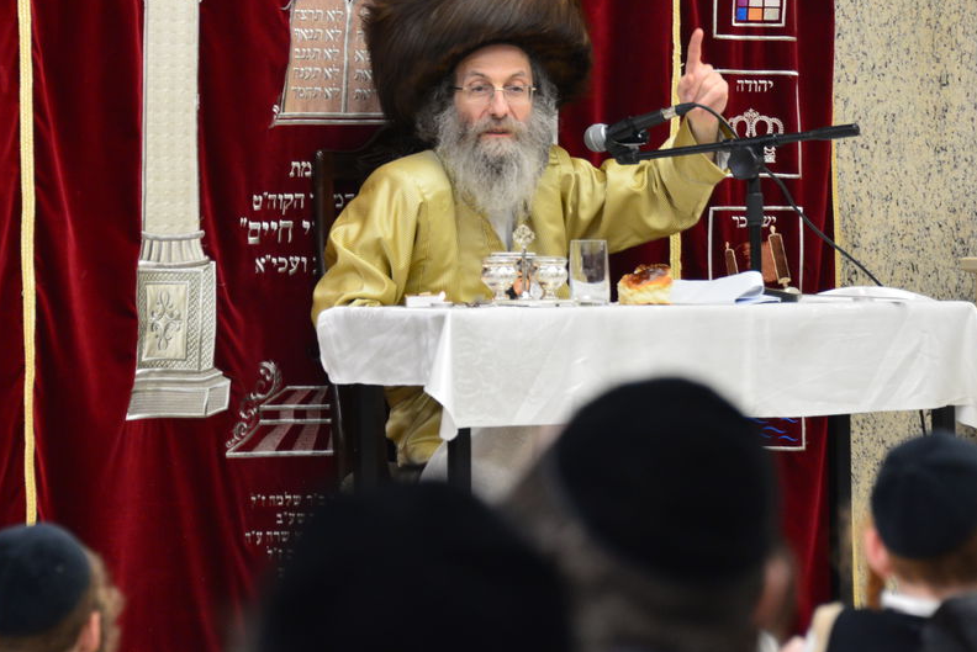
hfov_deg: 7.8
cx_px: 398
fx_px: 7195
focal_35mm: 265
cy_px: 136
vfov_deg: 5.2
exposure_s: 1/100
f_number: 5.6
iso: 1250
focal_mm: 150
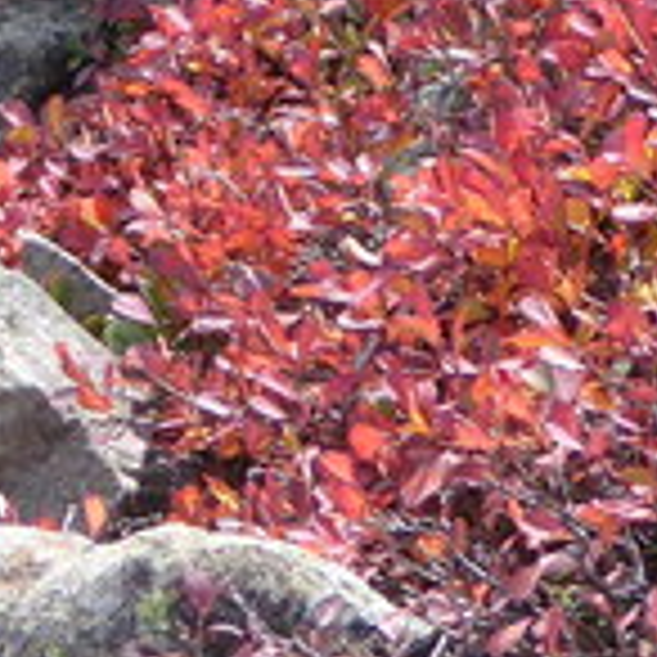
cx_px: -436
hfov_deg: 5.6
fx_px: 6614
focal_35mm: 308
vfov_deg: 5.7
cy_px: 50
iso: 100
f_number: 4.1
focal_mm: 9
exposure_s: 1/250
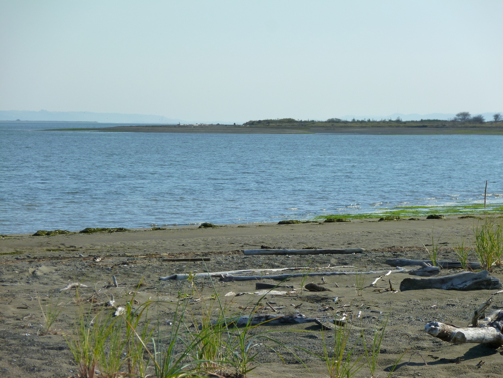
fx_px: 2165
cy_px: 189
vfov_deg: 10.0
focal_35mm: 149
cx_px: 252
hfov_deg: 13.3
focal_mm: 26.7
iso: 125
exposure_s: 1/400
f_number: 5.6
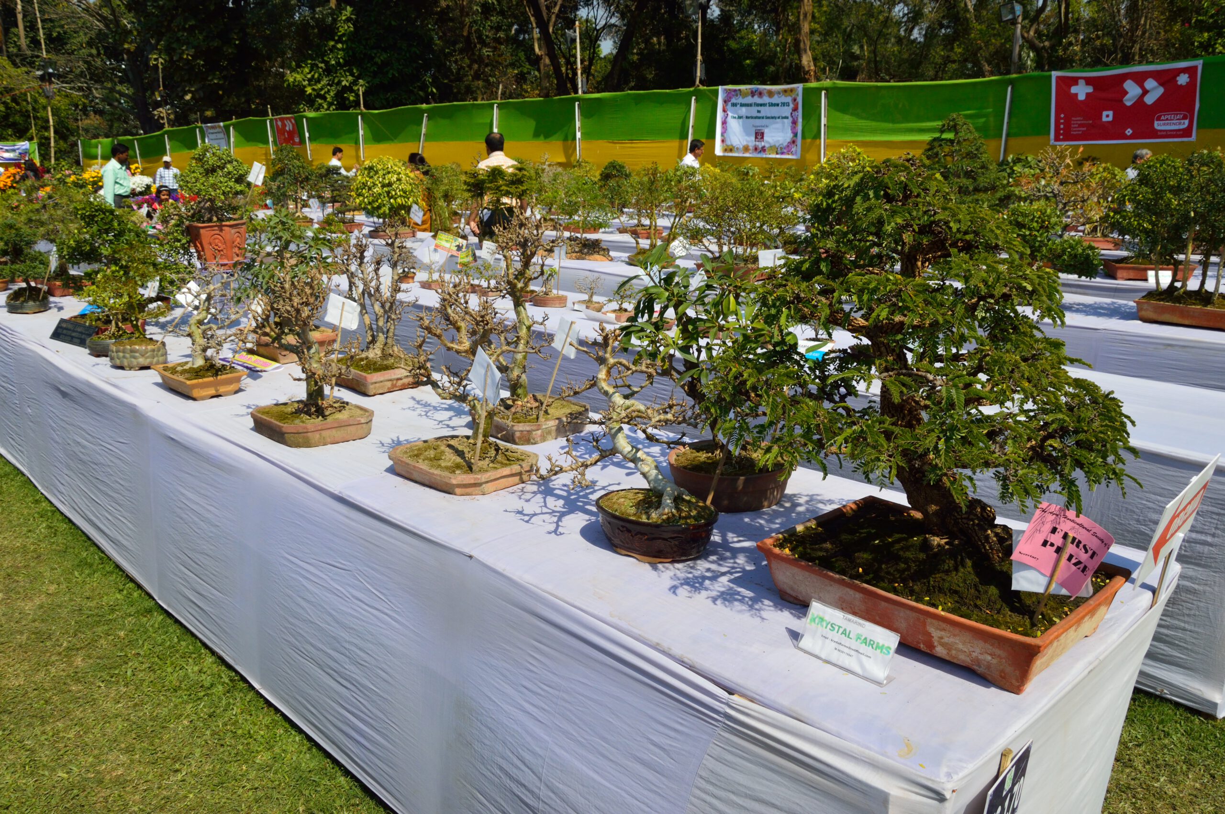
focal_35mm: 27
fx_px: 918
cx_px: 612
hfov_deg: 67.4
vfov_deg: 47.8
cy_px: 407
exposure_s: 1/500
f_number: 11
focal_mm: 18
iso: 400
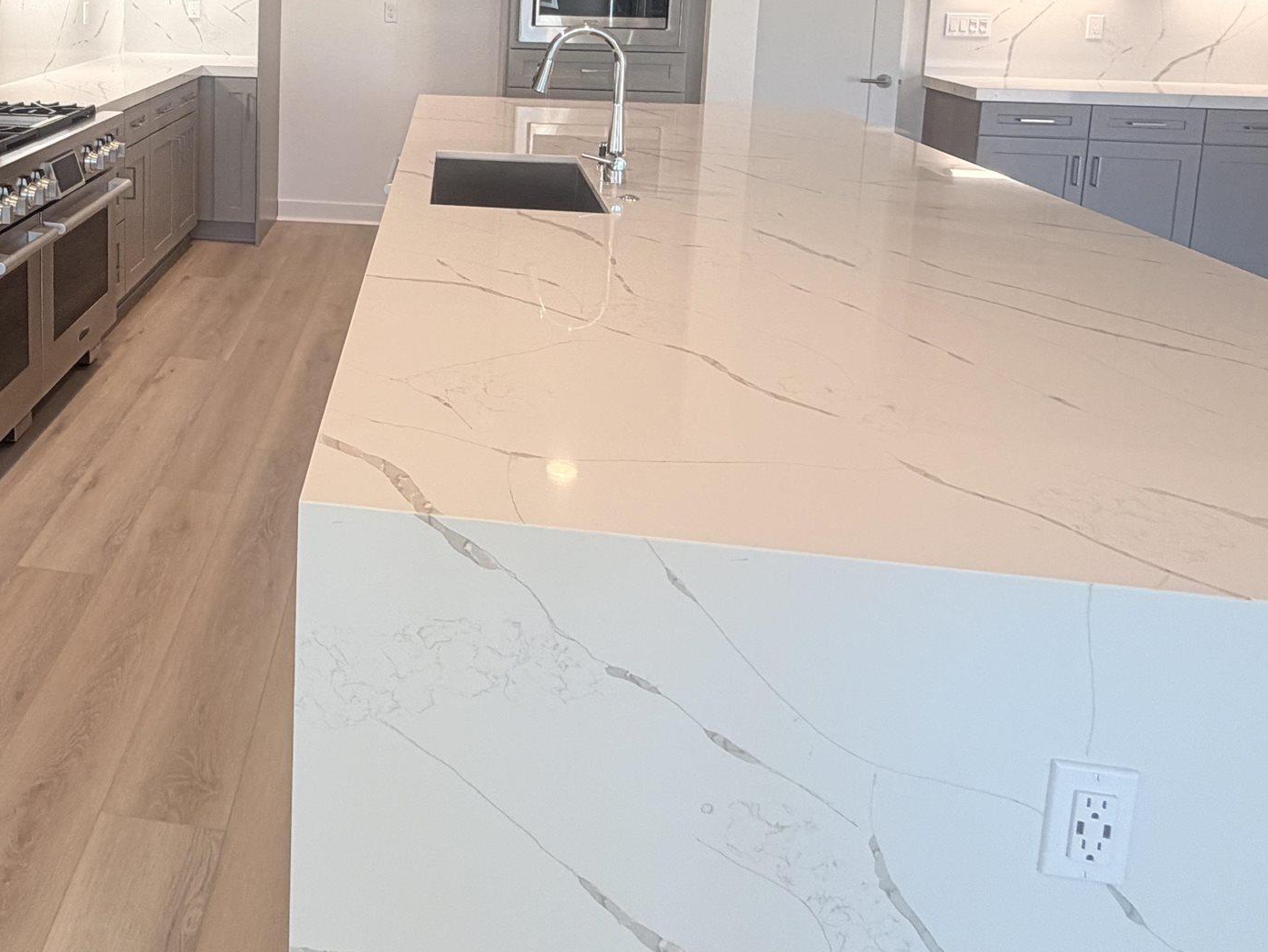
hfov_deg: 54.3
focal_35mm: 31
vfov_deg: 42.0
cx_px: 252
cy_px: 105
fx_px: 1136
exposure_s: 1/120
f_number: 2.2
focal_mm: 2.22
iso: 125
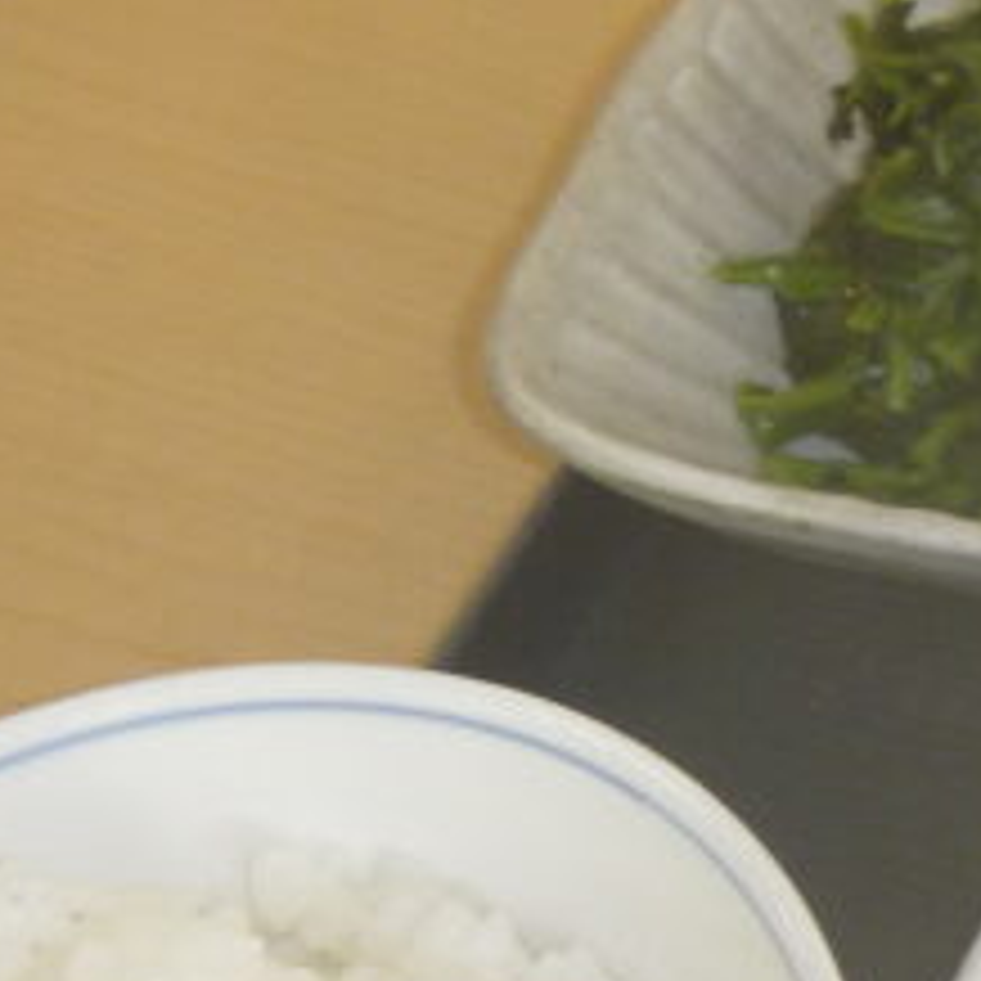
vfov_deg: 11.6
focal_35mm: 145
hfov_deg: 10.7
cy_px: 1364
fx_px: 4649
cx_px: 2178
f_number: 3.5
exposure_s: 1/30
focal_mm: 6.3
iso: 125
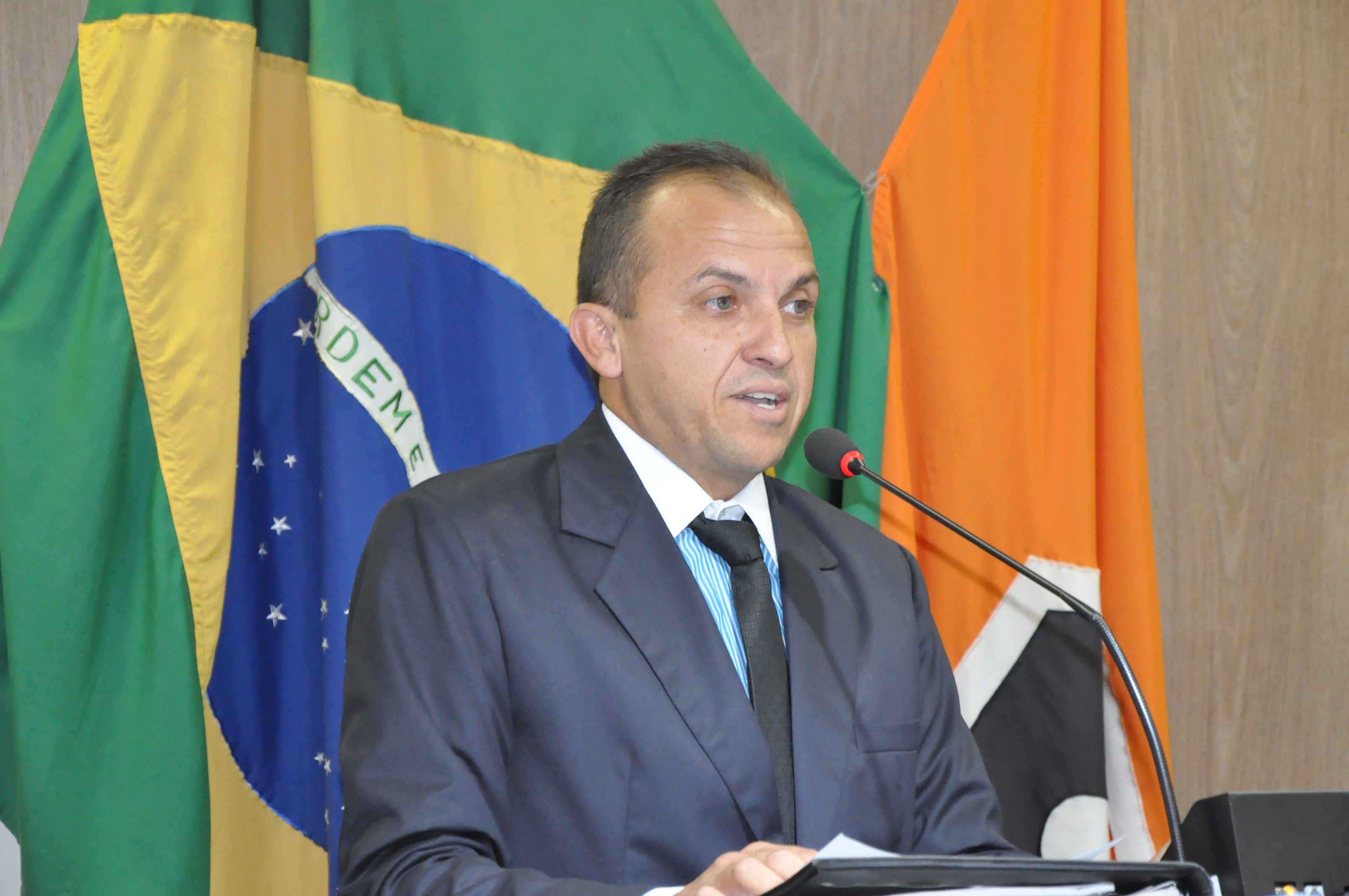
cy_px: 448
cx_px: 674
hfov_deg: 18.2
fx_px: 4210
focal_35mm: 112
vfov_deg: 12.1
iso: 2000
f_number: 5.3
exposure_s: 1/60
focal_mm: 75
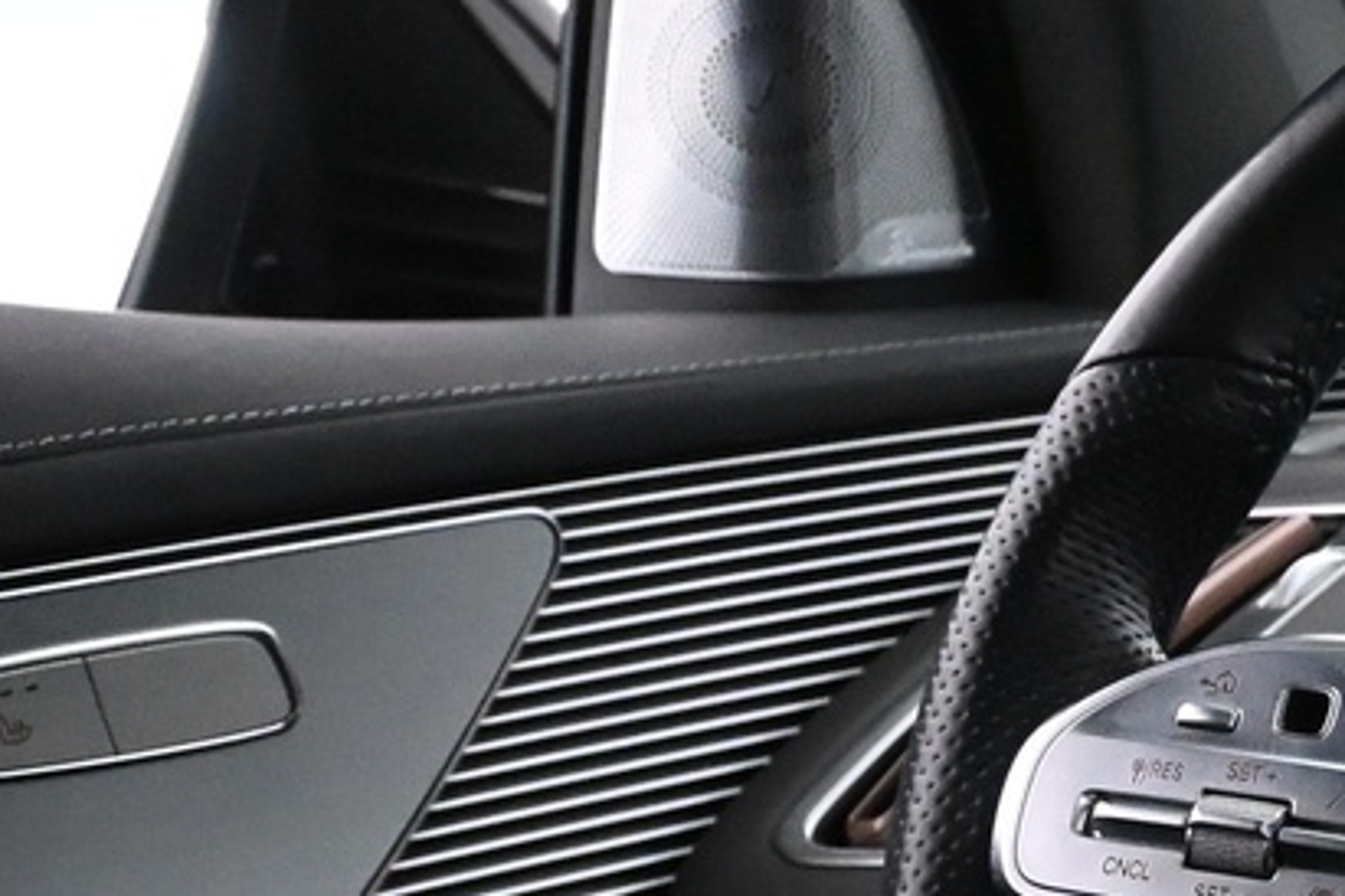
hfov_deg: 14.9
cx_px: 1872
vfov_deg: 10.5
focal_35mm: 130
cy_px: 706
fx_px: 4857
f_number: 4
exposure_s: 1/60
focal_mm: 22
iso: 5000
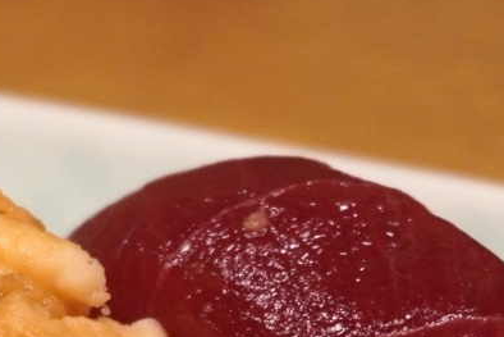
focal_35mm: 240
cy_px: 377
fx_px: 3362
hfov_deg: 8.5
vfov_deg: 5.7
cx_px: 54
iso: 1600
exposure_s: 1/60
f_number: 5.6
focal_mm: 39
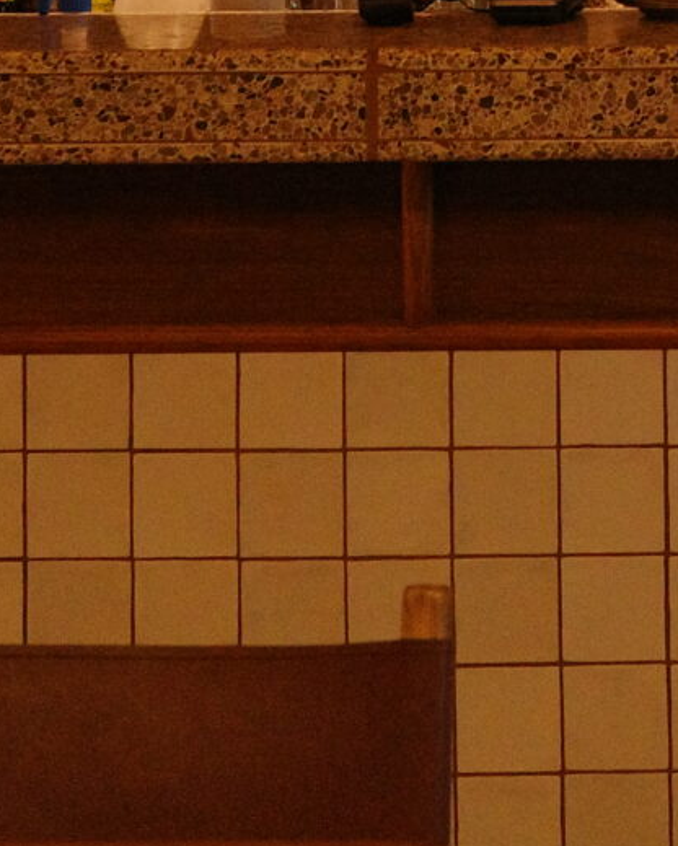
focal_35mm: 185
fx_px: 4635
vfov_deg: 10.0
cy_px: -505
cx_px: 929
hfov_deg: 8.2
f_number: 2.8
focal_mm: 26
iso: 2000
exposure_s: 1/125
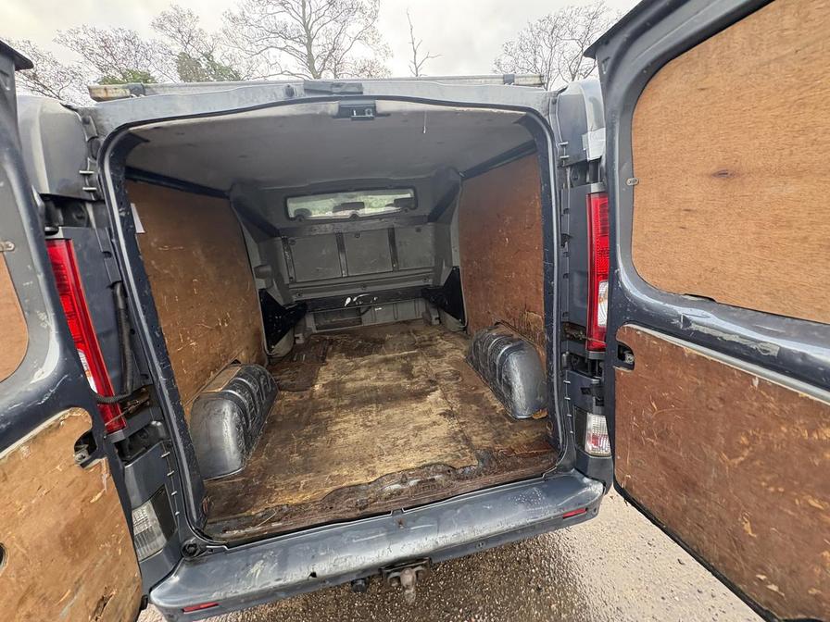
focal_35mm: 14
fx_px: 336
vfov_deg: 85.7
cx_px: 415
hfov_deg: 102.1
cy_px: 311
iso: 200
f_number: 2.2
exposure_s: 1/99
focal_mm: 2.22
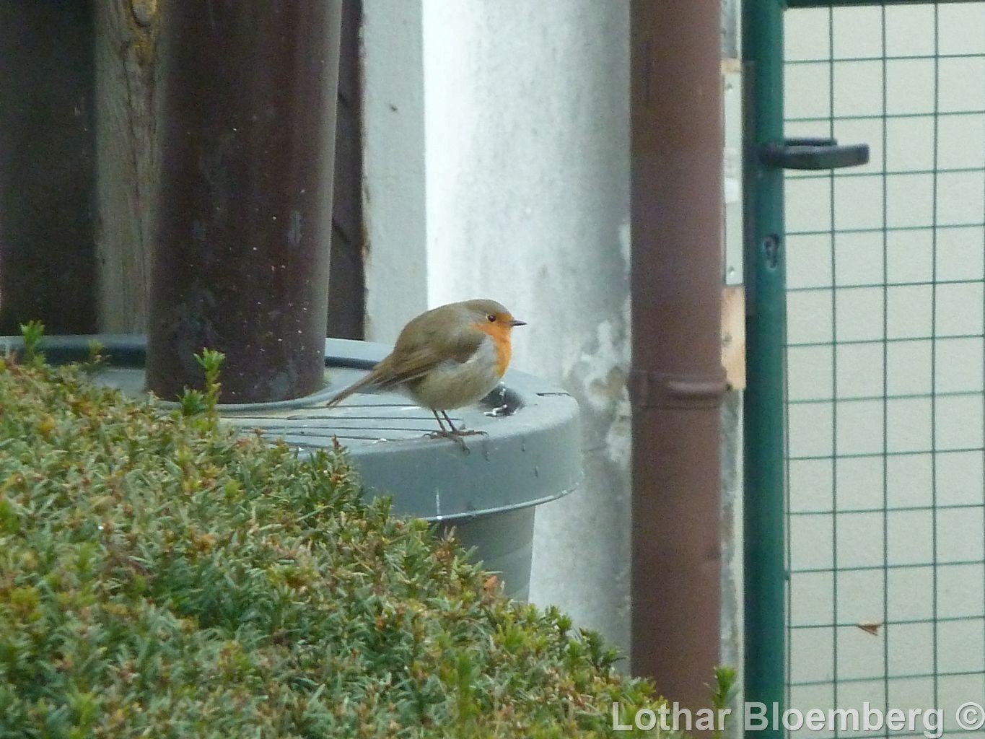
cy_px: 370
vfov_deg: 2.4
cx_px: 492
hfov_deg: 3.2
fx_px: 17758
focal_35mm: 624
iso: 400
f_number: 4.9
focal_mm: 49.2
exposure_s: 1/40
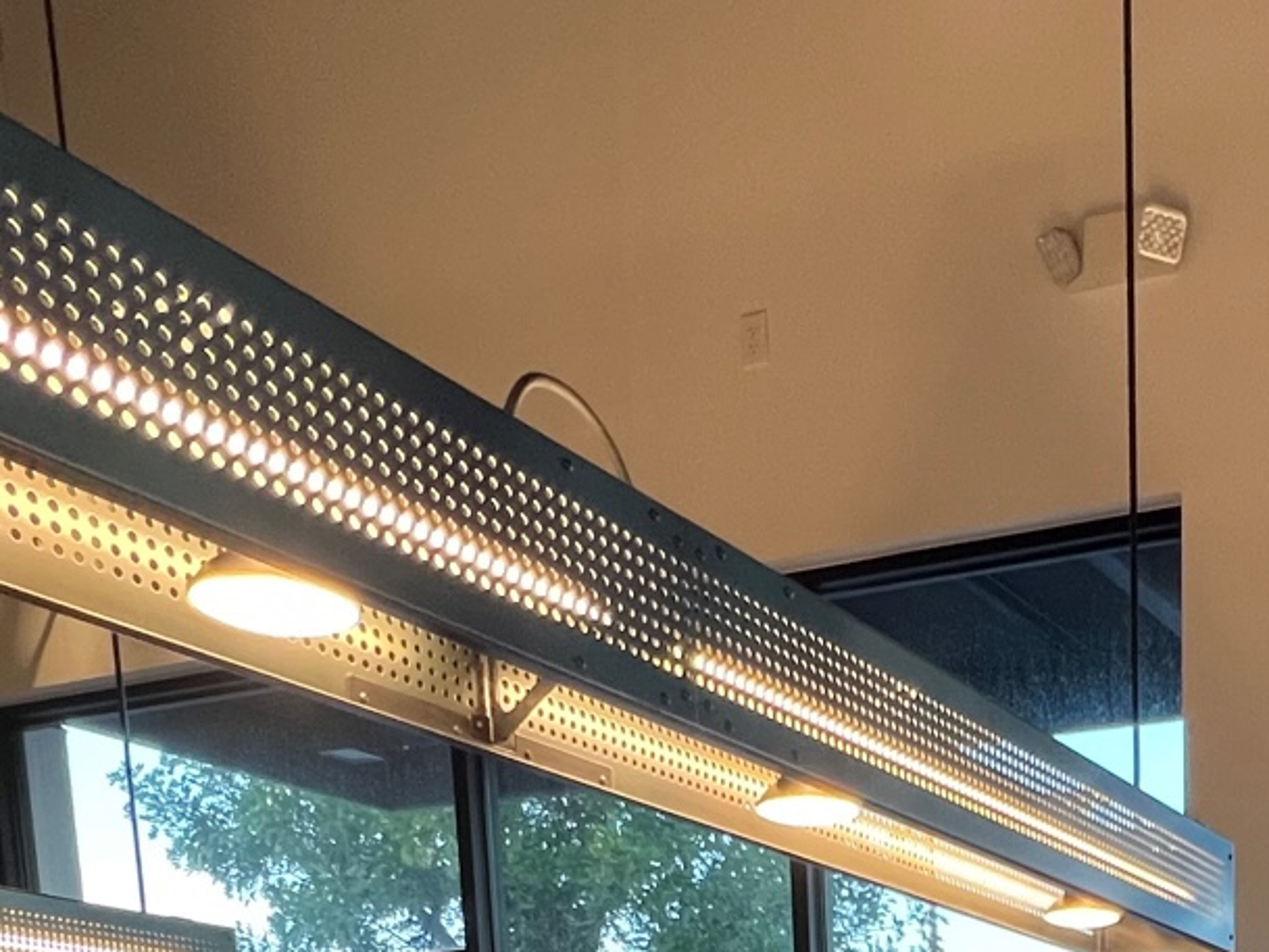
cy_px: 1504
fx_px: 1577
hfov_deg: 39.3
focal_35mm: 43
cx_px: 1234
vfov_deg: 24.4
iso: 250
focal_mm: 1.57
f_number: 1.8
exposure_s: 1/120
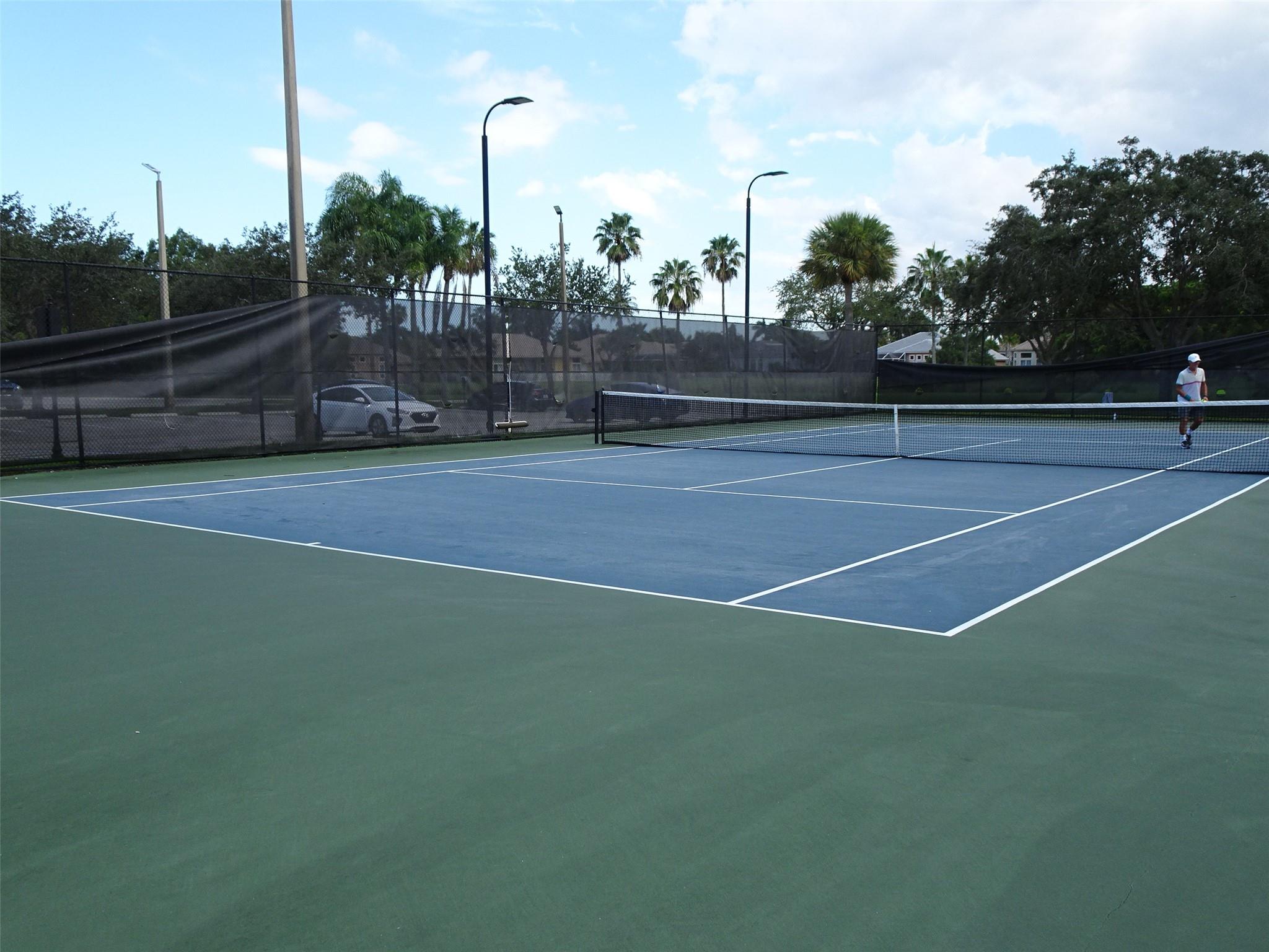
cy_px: 476
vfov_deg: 48.2
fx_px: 1063
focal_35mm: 29
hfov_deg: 61.7
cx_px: 634
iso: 80
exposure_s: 1/320
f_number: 3.5
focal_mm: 4.92
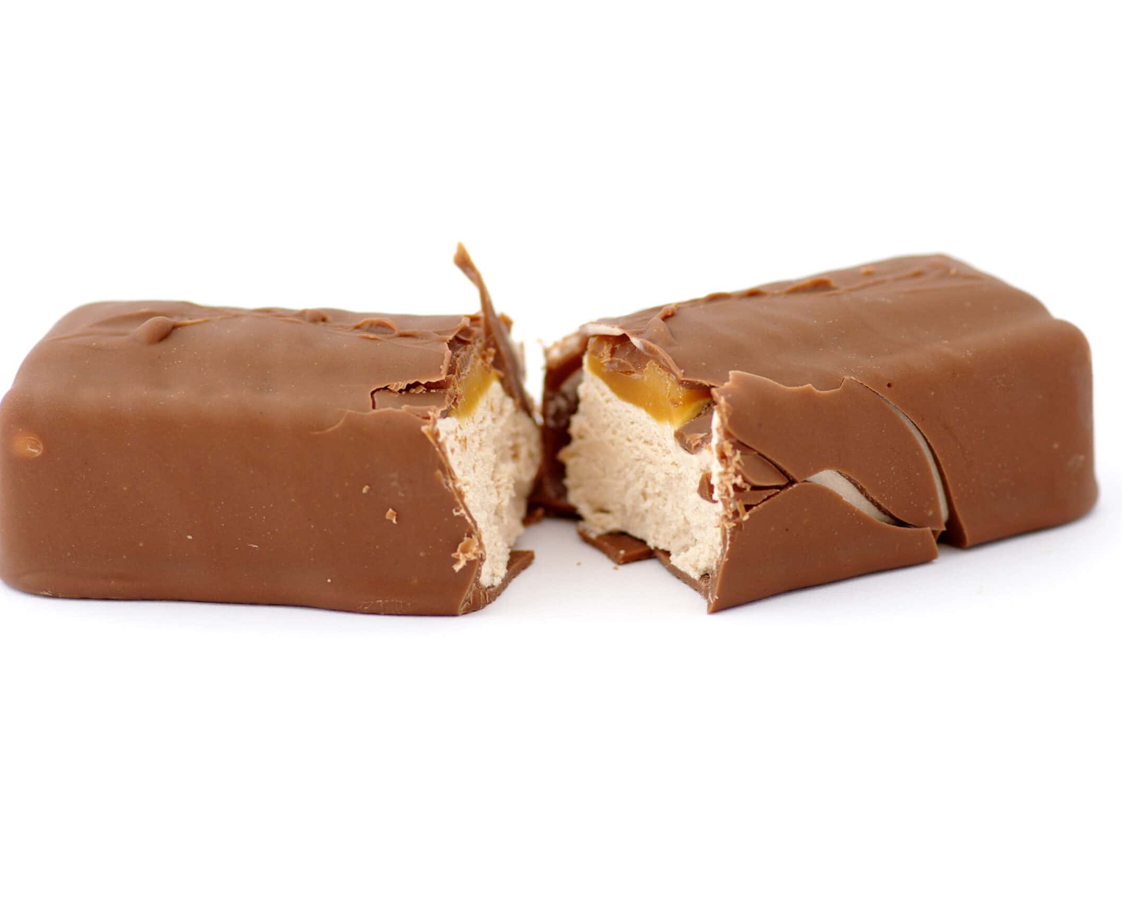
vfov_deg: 9.1
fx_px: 5612
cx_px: 636
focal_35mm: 169
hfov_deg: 11.4
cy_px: 450
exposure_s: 1/180
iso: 200
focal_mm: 100
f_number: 5.6
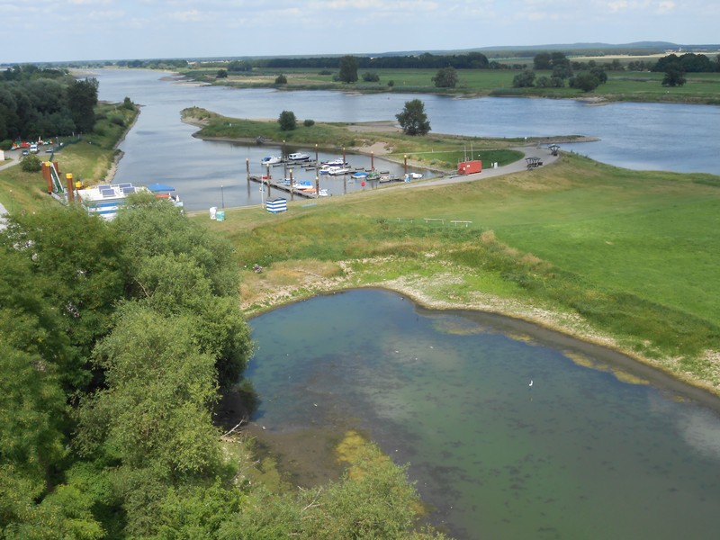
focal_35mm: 44
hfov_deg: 42.9
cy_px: 270
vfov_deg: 32.9
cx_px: 360
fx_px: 915
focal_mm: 7.8
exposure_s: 1/640
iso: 80
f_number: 4.5
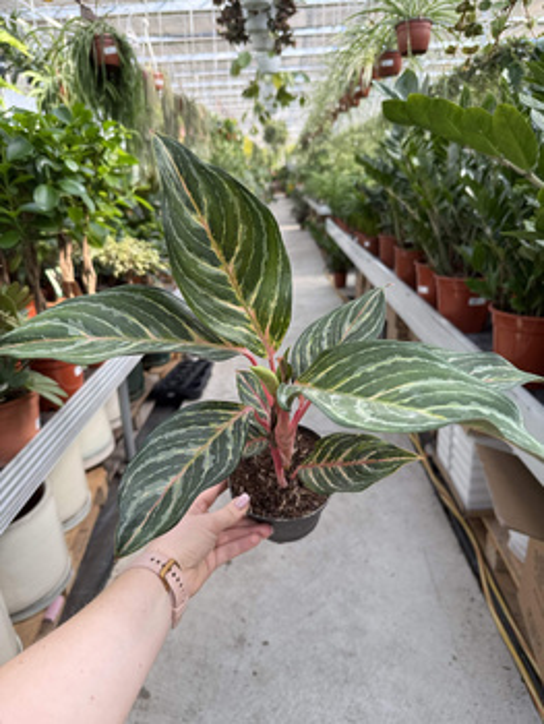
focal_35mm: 24
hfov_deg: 56.9
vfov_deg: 71.6
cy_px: 362
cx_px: 272
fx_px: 502
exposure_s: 1/288
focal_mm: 6.76
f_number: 1.78
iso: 80
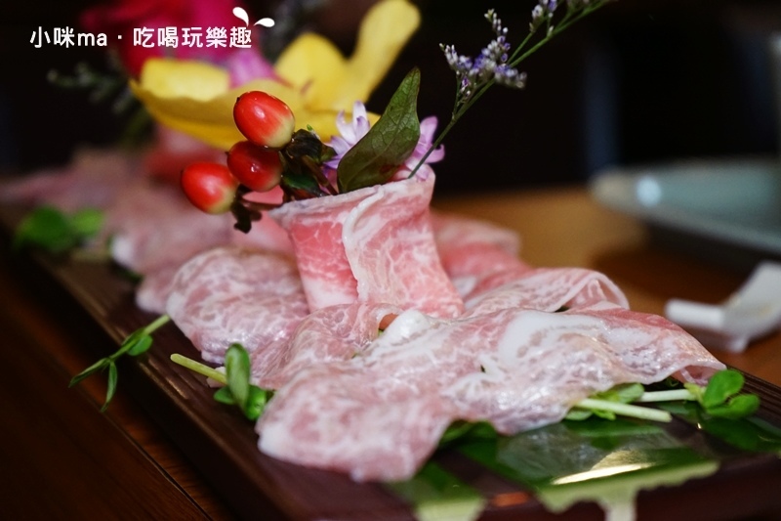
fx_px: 1518
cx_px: 390
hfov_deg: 28.8
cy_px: 260
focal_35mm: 70
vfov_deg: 19.4
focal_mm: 70
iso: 3200
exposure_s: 1/80
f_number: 5.6
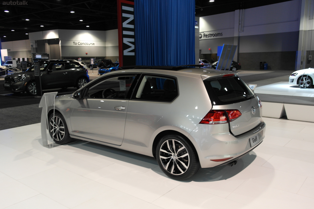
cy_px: 104
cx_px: 157
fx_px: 262
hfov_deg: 61.9
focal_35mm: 30
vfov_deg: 43.6
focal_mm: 20
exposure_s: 1/40
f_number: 3.5
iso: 400
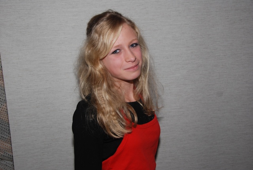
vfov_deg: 31.0
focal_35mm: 44
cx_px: 126
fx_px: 306
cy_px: 85
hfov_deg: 44.9
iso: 200
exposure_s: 1/60
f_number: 5
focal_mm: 29
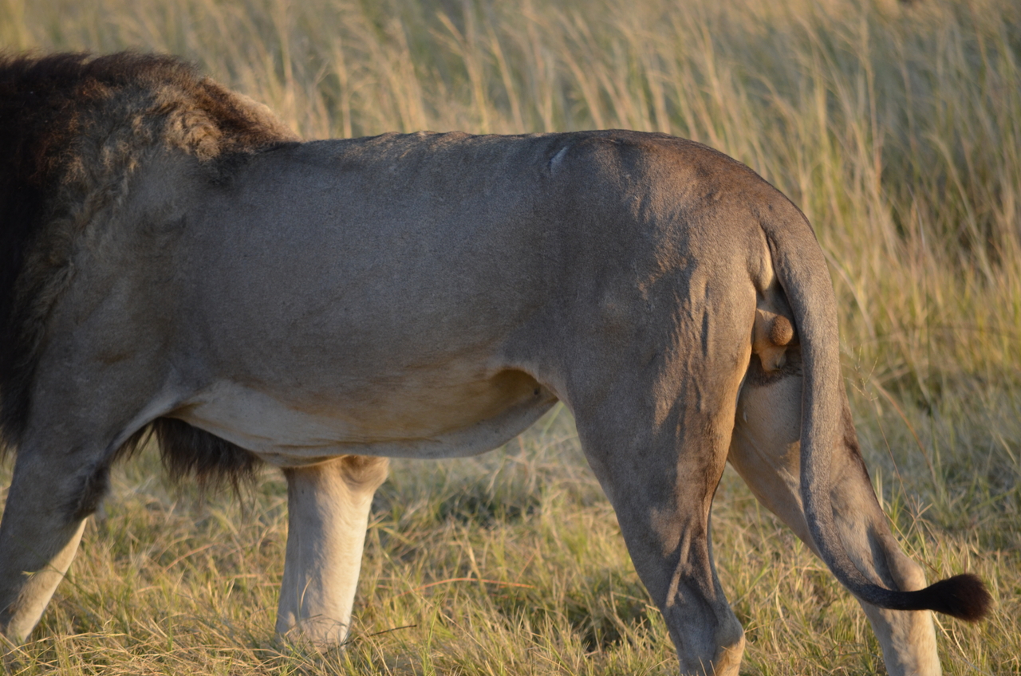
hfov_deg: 4.6
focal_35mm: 450
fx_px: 12737
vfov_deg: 3.0
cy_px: 338
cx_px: 510
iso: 400
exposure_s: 1/400
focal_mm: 300
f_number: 5.6
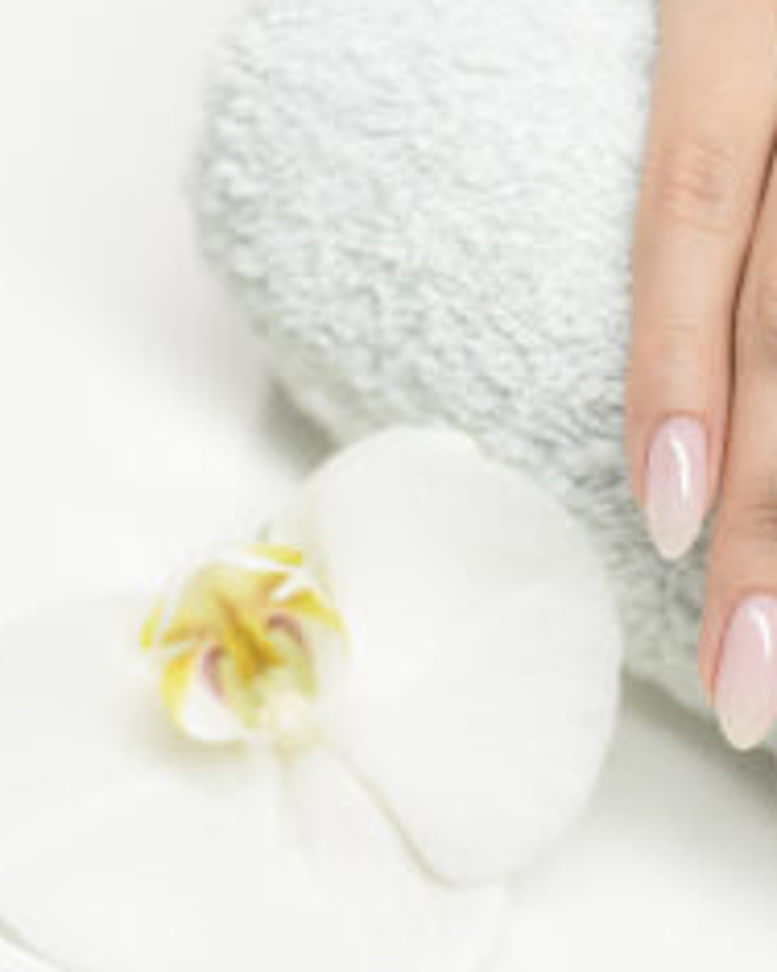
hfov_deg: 9.2
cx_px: 698
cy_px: 534
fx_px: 4829
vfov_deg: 11.5
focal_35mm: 168
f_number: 4.5
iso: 250
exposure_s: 1/100
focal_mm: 105
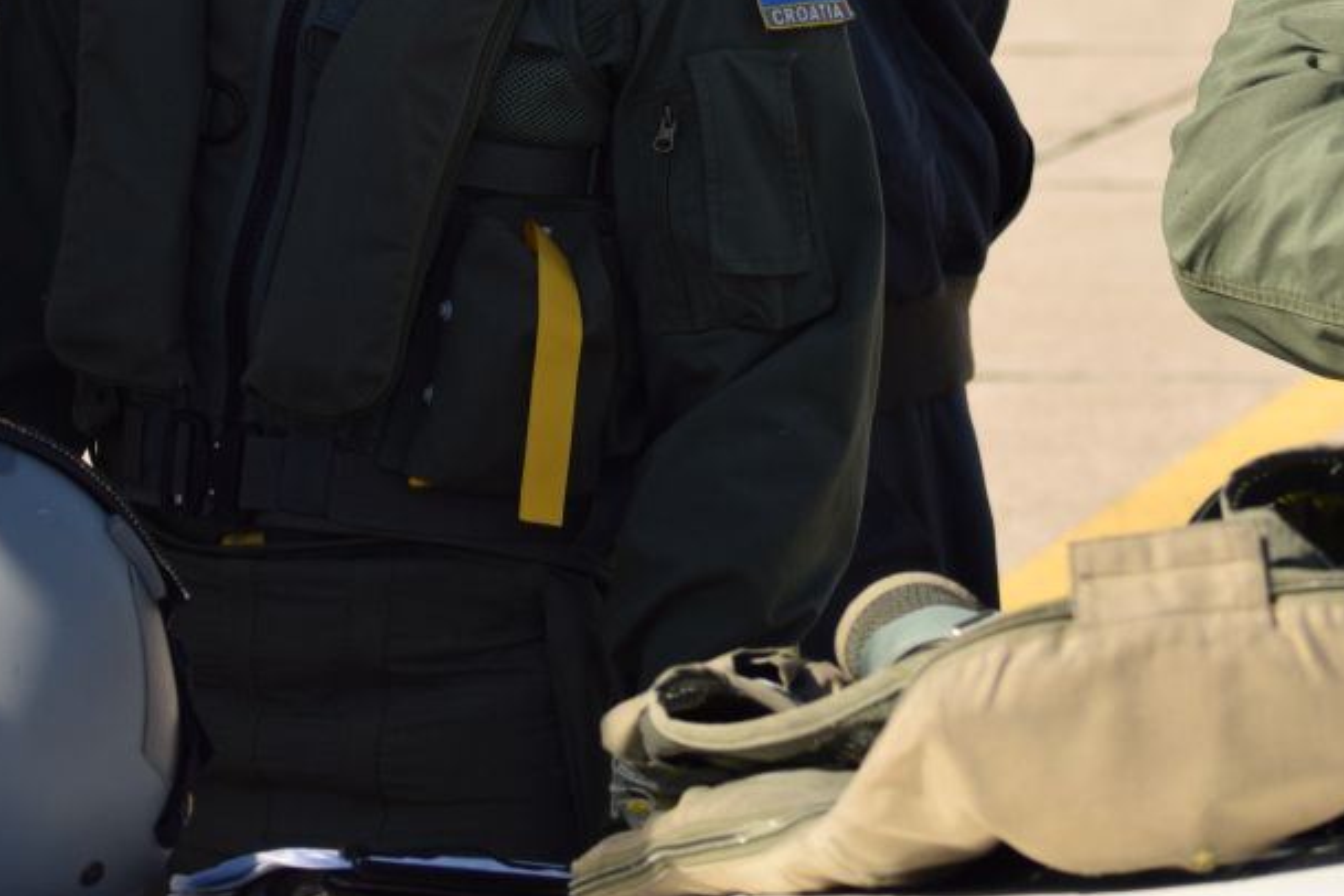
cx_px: 973
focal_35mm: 276
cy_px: -217
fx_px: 10303
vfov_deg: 5.0
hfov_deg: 7.5
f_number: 5.6
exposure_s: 1/500
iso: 100
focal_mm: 70
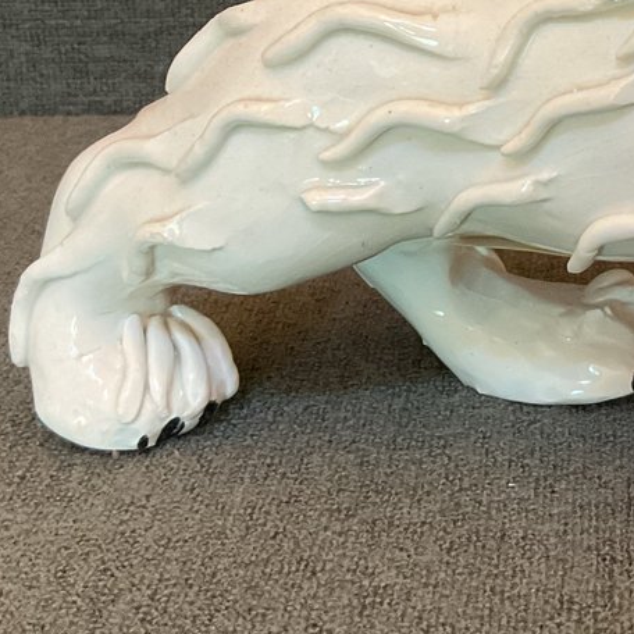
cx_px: 690
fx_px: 1761
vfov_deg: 19.7
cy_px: -23
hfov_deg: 19.6
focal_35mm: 85
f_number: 1.8
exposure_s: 1/60
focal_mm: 3
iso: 250
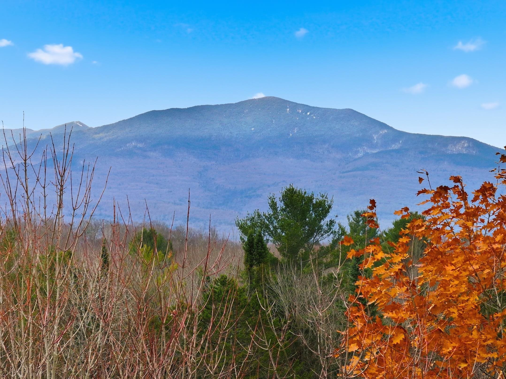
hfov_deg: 11.9
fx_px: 2427
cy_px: 190
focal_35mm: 166
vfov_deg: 8.9
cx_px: 253
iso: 100
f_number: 3.4
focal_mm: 30.7
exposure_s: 1/30
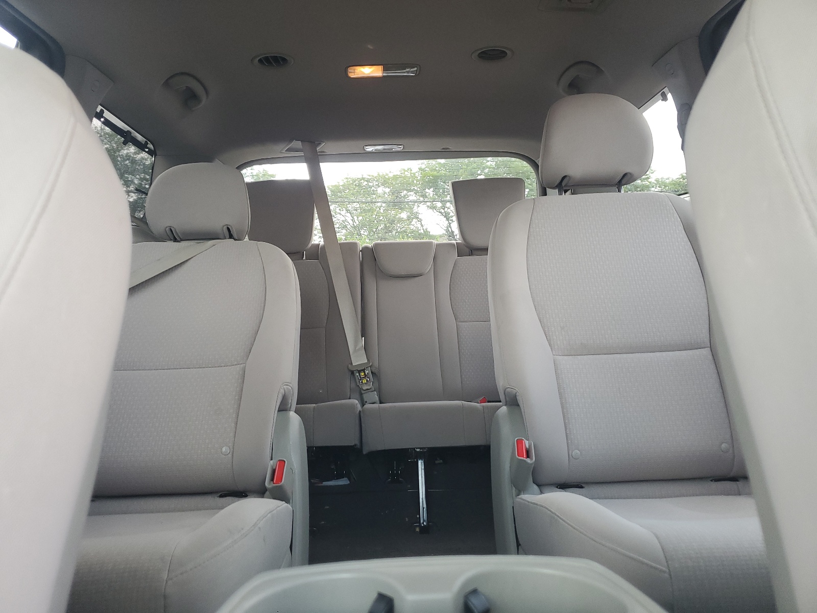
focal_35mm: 26
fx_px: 614
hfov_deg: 67.3
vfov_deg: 53.1
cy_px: 306
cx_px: 408
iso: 86
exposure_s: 1/120
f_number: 1.5
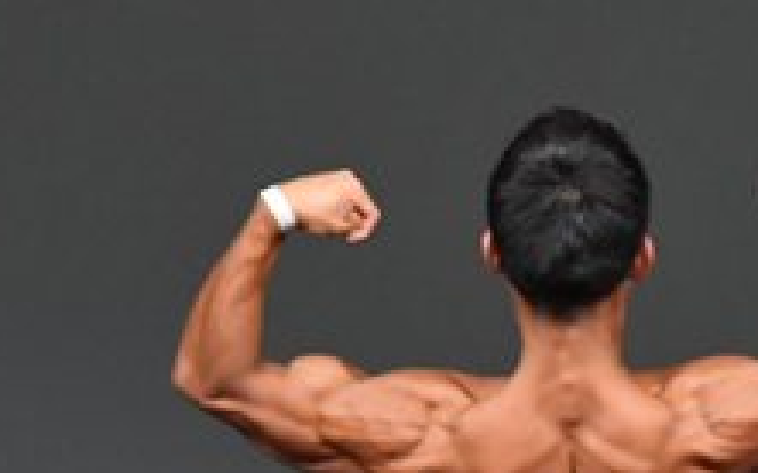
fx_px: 23193
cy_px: 692
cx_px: 623
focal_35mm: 1123
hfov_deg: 1.9
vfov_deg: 1.2
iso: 4000
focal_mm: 210
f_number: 5.6
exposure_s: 1/400
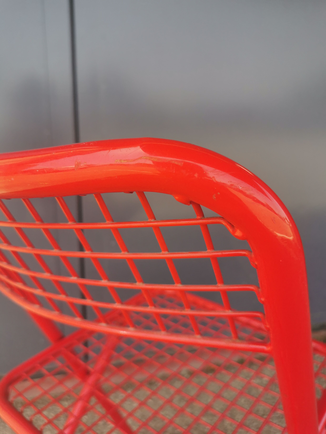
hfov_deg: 51.4
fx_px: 339
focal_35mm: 27
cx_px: 163
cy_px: 217
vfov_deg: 65.3
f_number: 1.8
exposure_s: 1/647
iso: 50
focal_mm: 5.58
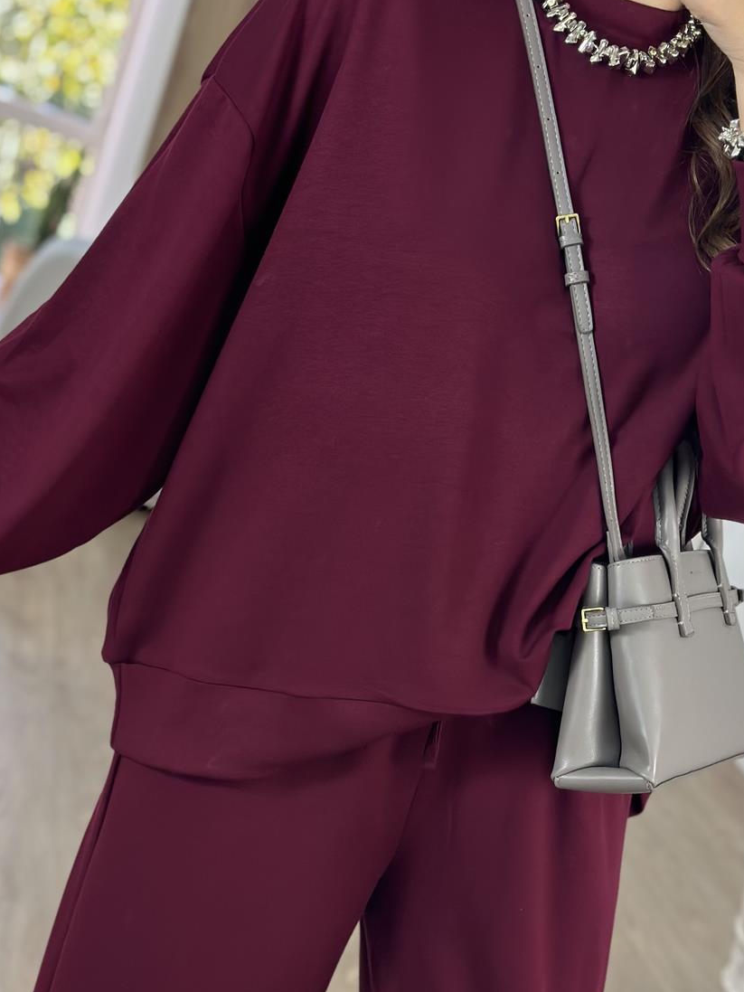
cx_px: 338
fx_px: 2006
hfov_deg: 21.0
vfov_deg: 27.7
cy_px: 576
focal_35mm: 70
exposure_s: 1/339
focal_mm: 6.86
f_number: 1.78
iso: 80
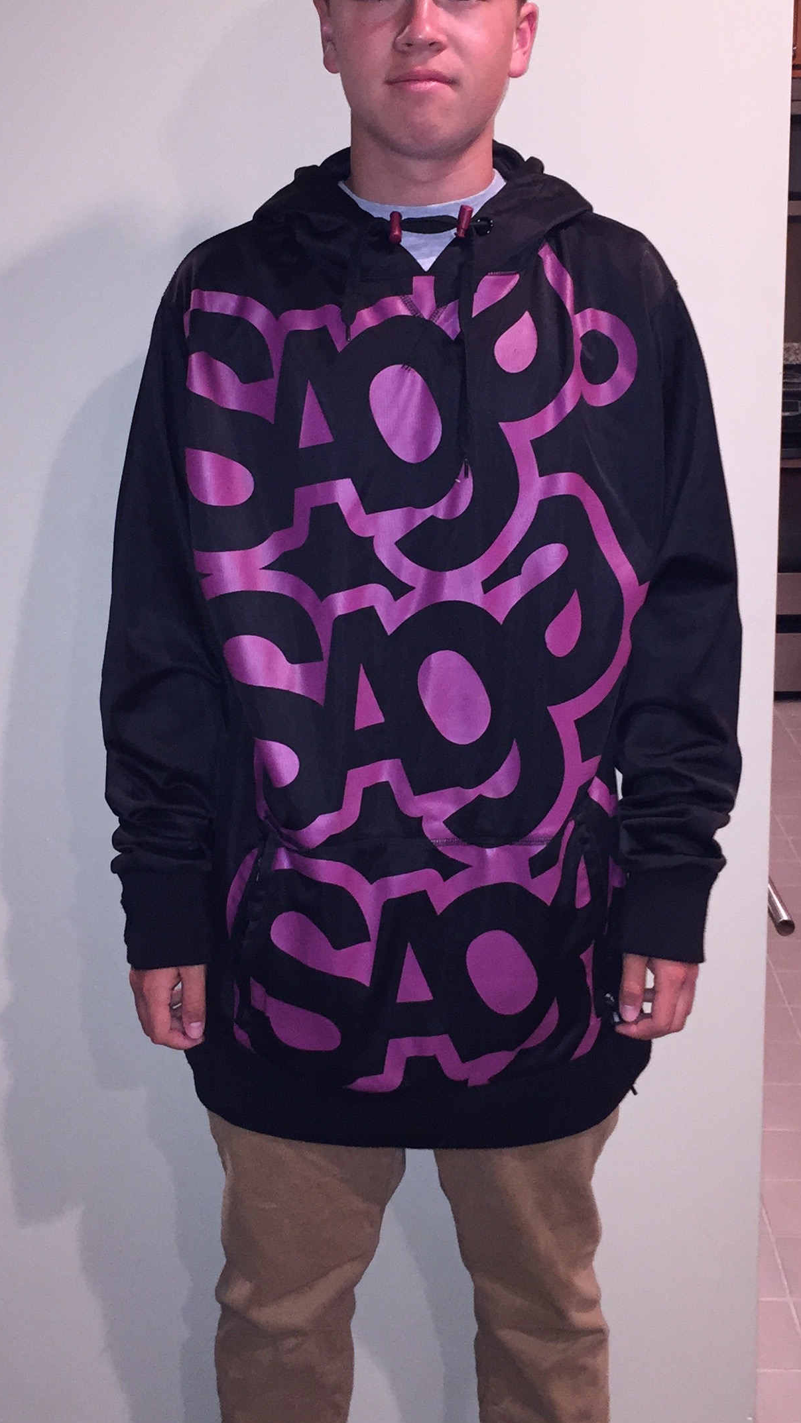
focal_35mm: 48
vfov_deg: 42.7
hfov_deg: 24.9
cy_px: 583
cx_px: 406
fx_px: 1813
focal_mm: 4.15
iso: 125
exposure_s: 1/16
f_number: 2.2
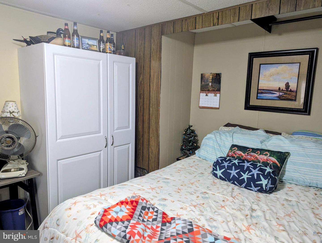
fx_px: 224
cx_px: 161
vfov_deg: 56.9
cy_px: 122
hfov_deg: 71.5
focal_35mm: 24
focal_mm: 6.81
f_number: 1.85
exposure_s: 1/120
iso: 733
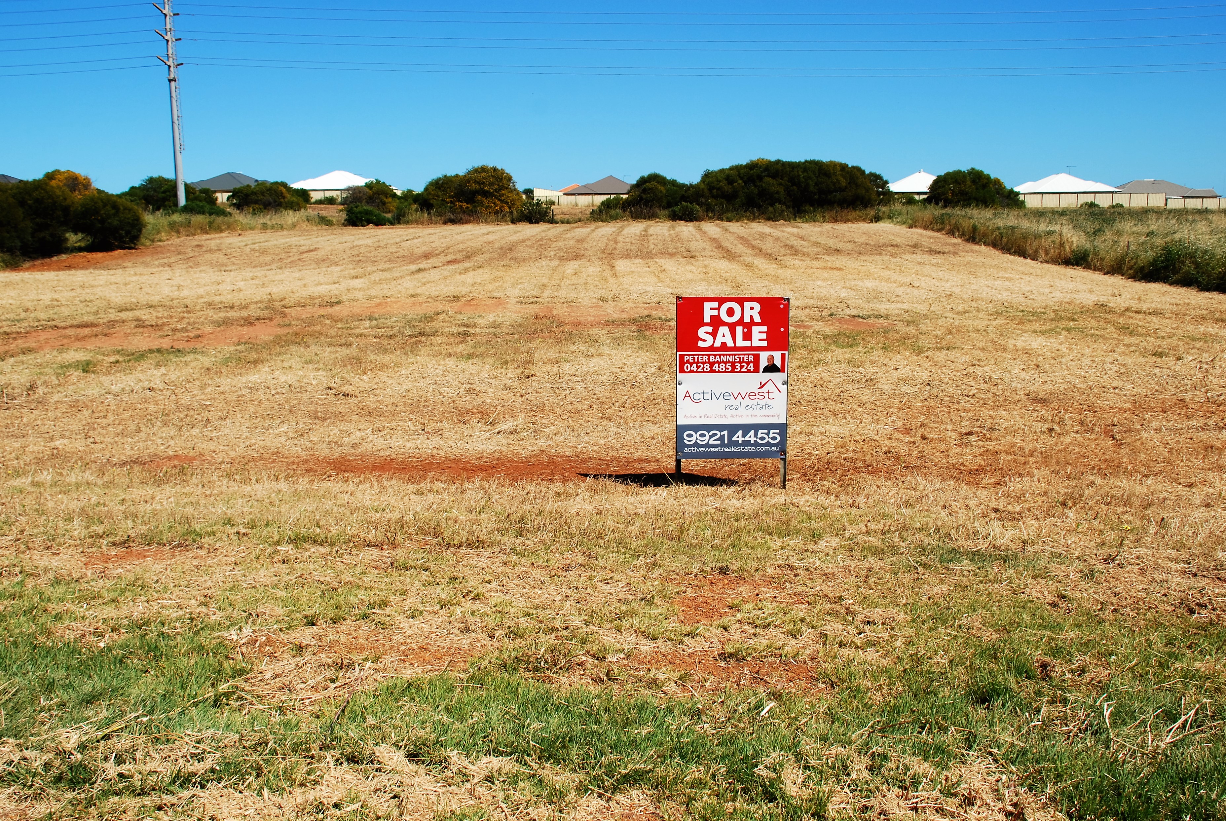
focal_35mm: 30
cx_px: 613
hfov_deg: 61.9
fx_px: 1023
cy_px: 410
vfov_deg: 43.7
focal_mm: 20
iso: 100
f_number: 9
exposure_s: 1/320
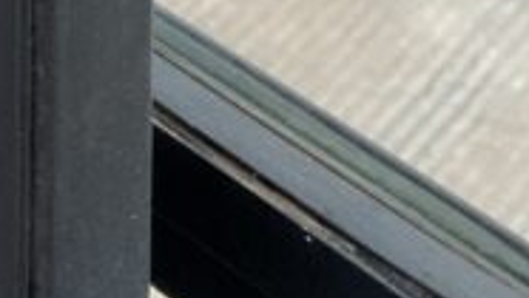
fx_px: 2443
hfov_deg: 12.1
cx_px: -128
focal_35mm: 174
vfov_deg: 6.9
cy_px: -122
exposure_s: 1/122
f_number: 1.8
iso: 25
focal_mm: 3
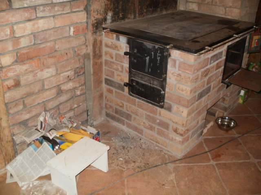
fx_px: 271
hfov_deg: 51.4
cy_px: 98
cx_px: 130
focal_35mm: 36
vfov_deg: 39.7
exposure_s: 1/30
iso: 200
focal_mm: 6.3
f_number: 3.5
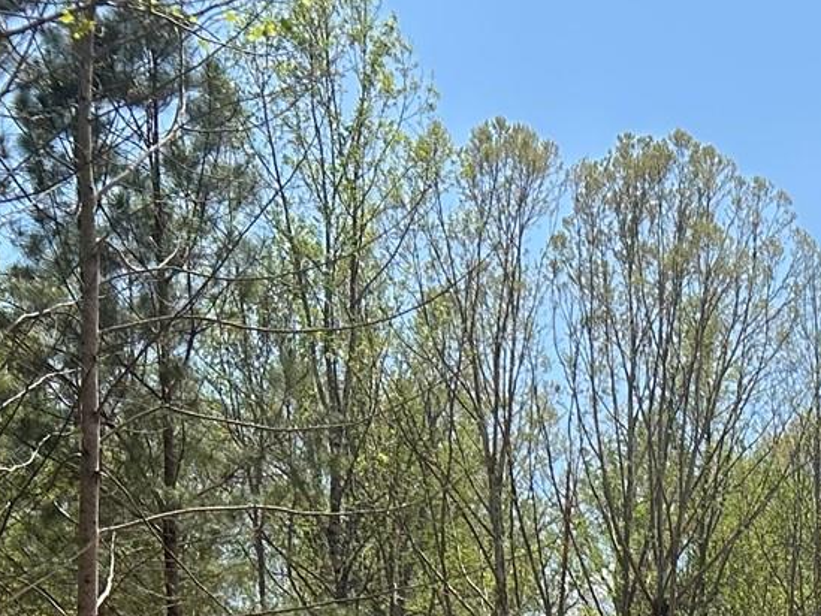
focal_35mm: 97
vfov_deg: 13.8
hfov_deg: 18.6
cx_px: 1107
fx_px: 2301
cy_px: 1074
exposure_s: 1/3704
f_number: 1.5
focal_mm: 5.7
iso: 50
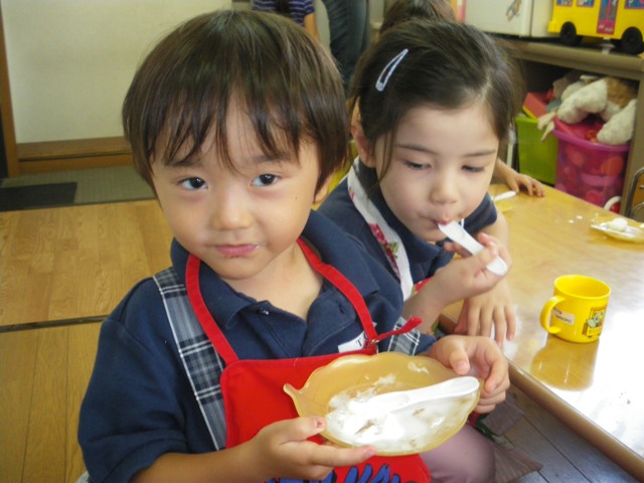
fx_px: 670
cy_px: 242
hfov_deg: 51.4
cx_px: 322
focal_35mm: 36
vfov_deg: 39.7
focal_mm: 6.3
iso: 320
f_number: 3.5
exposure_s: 1/50
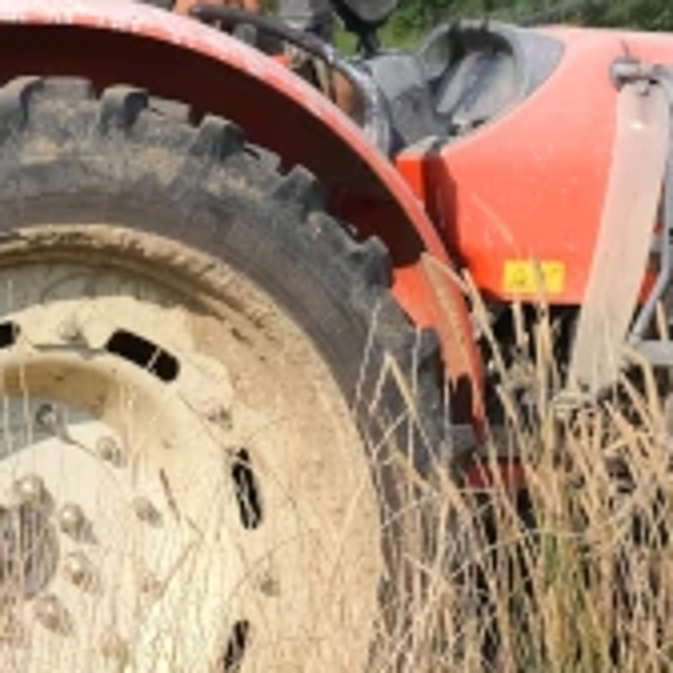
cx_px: -48
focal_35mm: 230
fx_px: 5059
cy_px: 176
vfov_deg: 7.6
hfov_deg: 7.6
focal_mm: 25.4
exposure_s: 1/340
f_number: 7.1
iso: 160
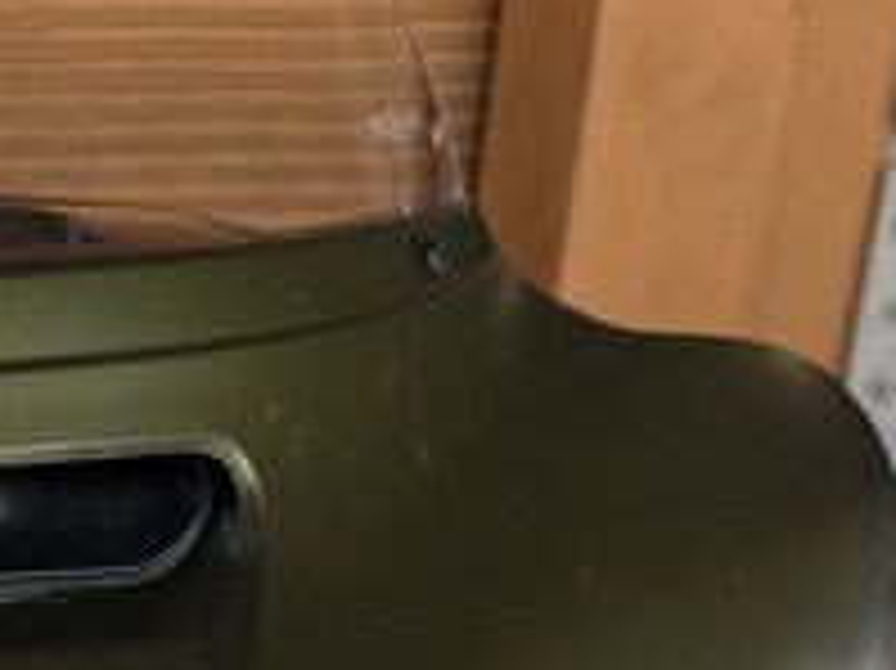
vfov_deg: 10.3
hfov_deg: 14.6
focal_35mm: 129
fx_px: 3337
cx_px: -268
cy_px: 1466
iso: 80
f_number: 1.78
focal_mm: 6.76
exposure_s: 1/1271
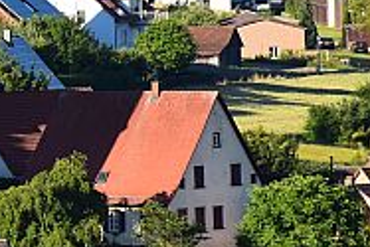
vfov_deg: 1.7
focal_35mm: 788
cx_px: -192
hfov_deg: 2.6
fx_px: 8105
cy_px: -41
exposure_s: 1/500
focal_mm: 140
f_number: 8
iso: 200
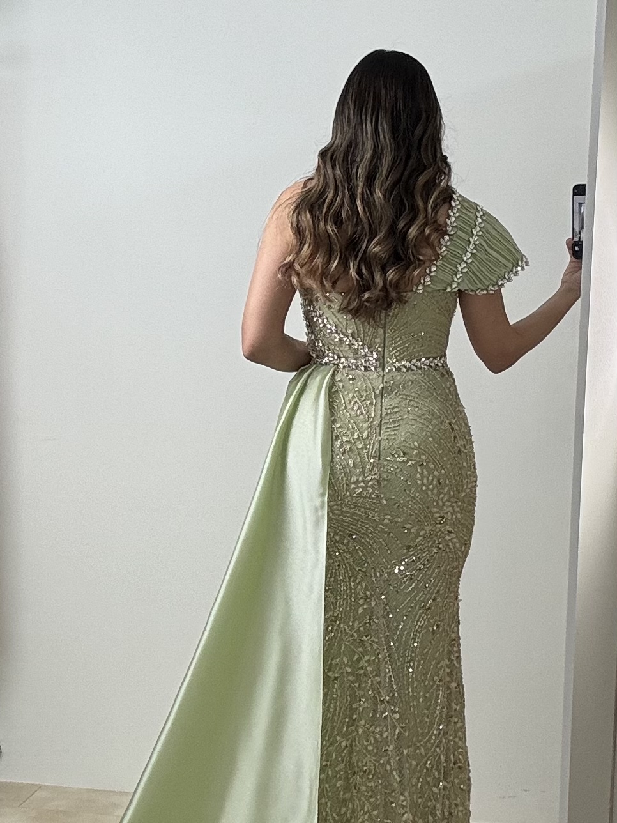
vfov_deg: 60.0
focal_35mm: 30
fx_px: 713
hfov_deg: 46.8
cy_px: 412
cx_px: 308
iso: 20
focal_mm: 2.69
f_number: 1.9
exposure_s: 1/100
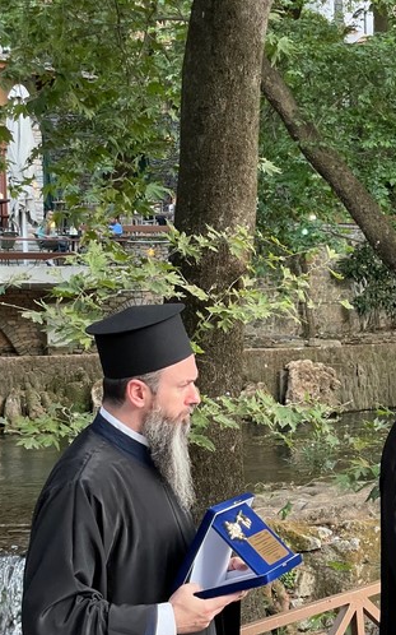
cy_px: 357
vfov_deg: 24.9
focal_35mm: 83
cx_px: 448
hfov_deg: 15.3
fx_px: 1434
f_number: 2
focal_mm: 6
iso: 200
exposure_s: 1/121
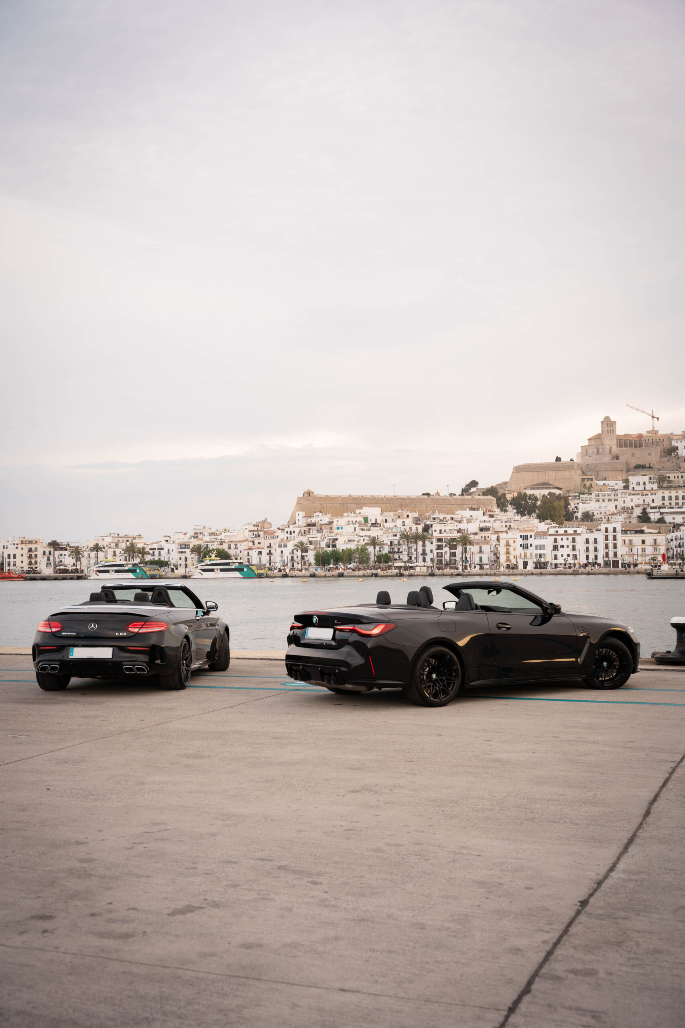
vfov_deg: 49.9
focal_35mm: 39
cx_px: 342
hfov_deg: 34.5
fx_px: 1104
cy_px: 514
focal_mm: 38.7
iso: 125
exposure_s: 1/125
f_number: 4
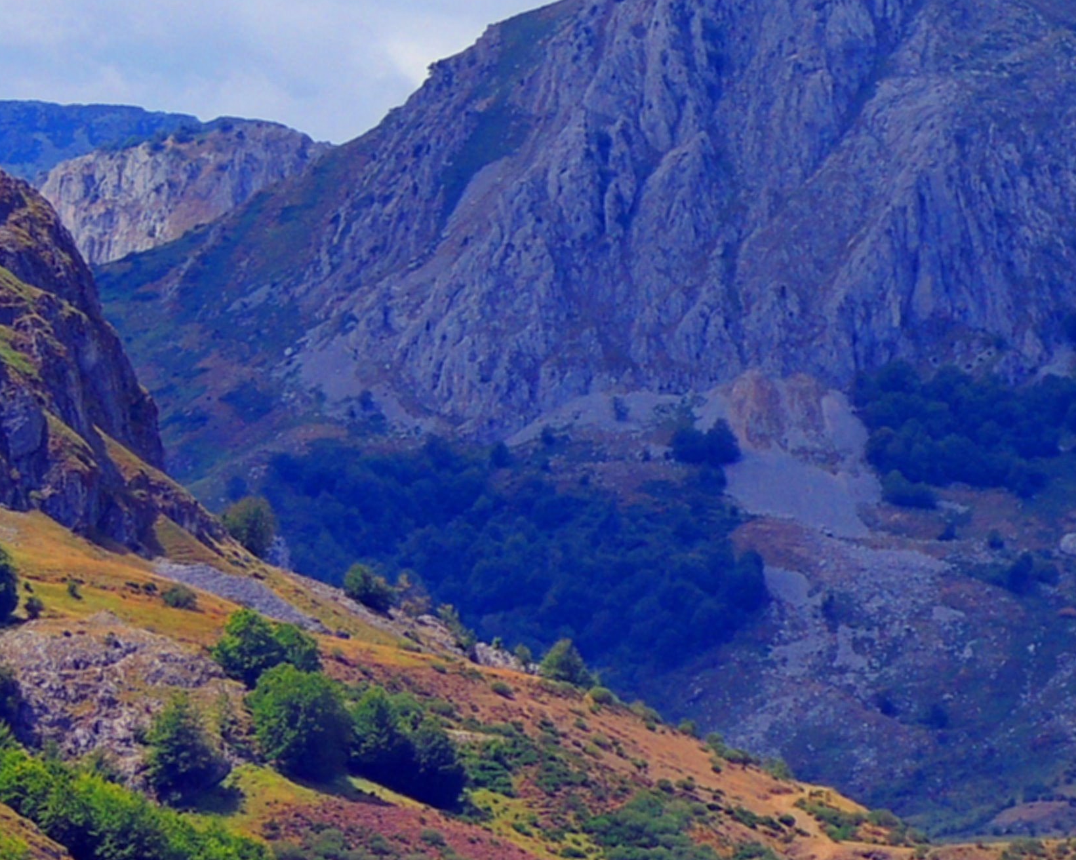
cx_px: 1492
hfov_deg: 5.8
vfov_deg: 4.7
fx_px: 10475
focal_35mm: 329
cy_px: 473
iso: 100
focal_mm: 21.4
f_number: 4.2
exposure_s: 1/640
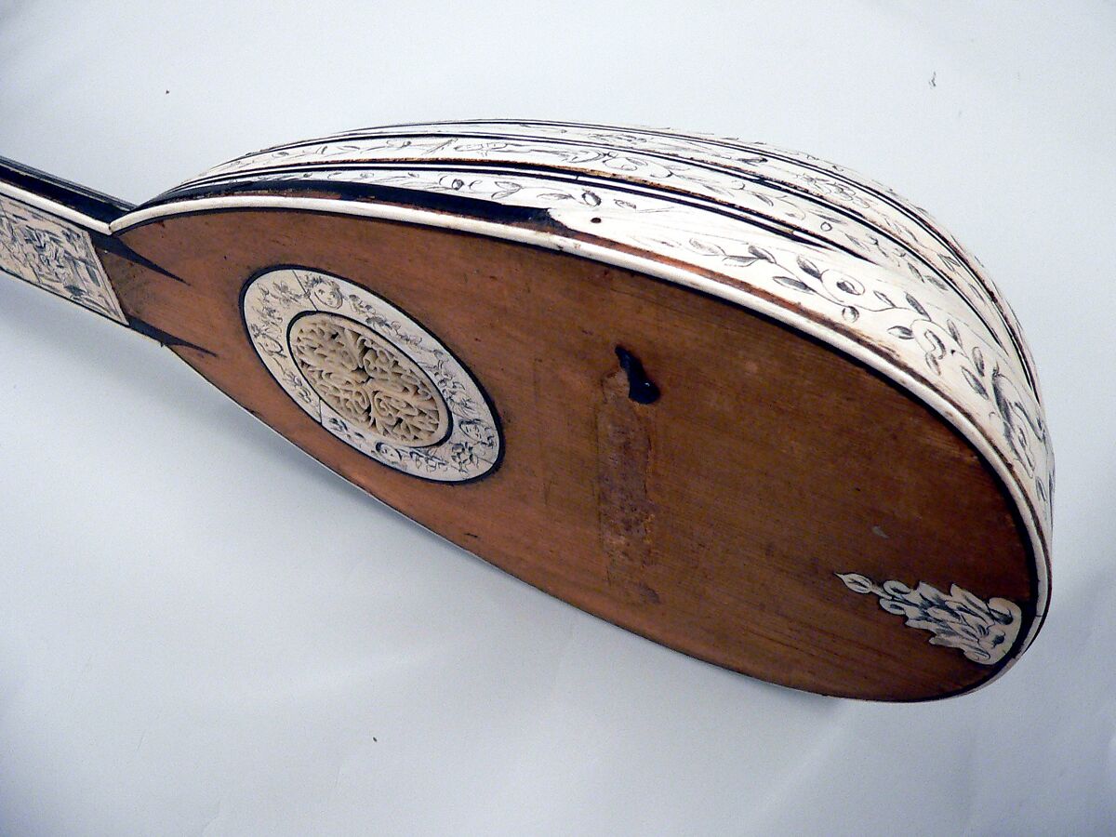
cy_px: 418
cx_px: 558
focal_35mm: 36
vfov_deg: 39.7
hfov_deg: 51.4
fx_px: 1161
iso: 200
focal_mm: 6
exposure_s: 1/20
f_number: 2.8
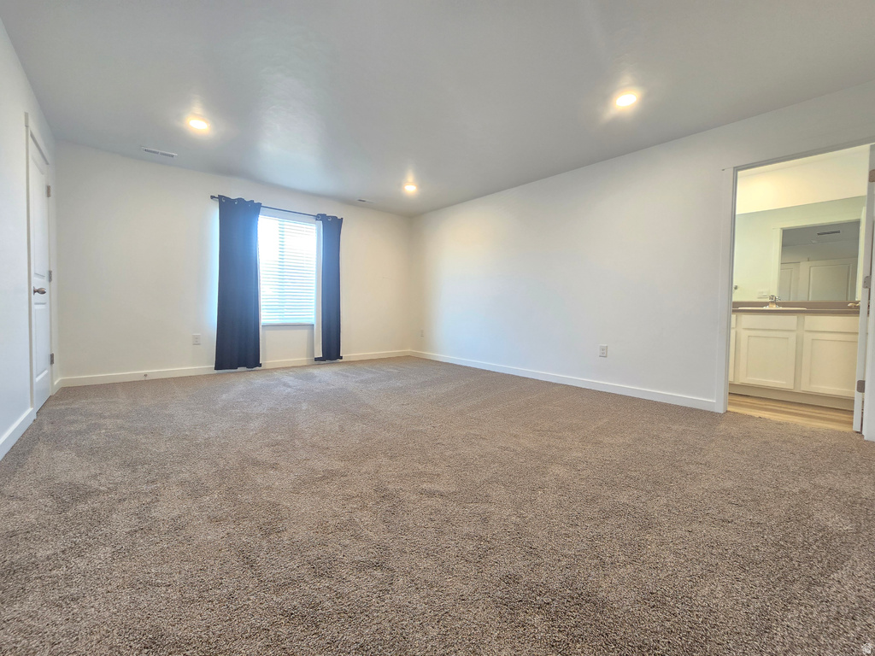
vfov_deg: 89.9
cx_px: 438
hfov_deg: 106.2
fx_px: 329
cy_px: 328
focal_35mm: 13
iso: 250
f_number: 2.2
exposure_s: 1/60
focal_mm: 2.2
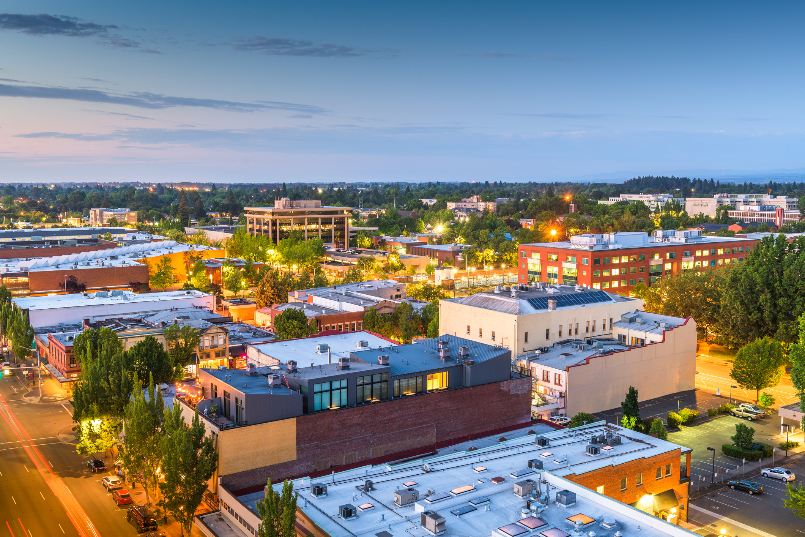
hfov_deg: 54.4
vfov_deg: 37.9
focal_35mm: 35
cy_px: 268
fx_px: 783
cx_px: 402
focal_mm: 35
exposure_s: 30
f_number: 8
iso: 100
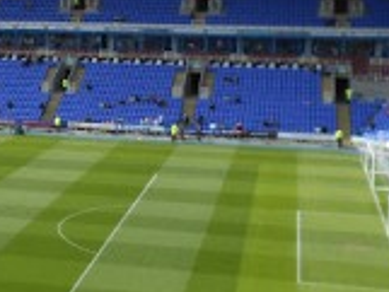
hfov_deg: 19.9
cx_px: -60
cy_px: -7
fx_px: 1046
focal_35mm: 93
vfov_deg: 15.6
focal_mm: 4.5
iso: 80
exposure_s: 1/640
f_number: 3.2
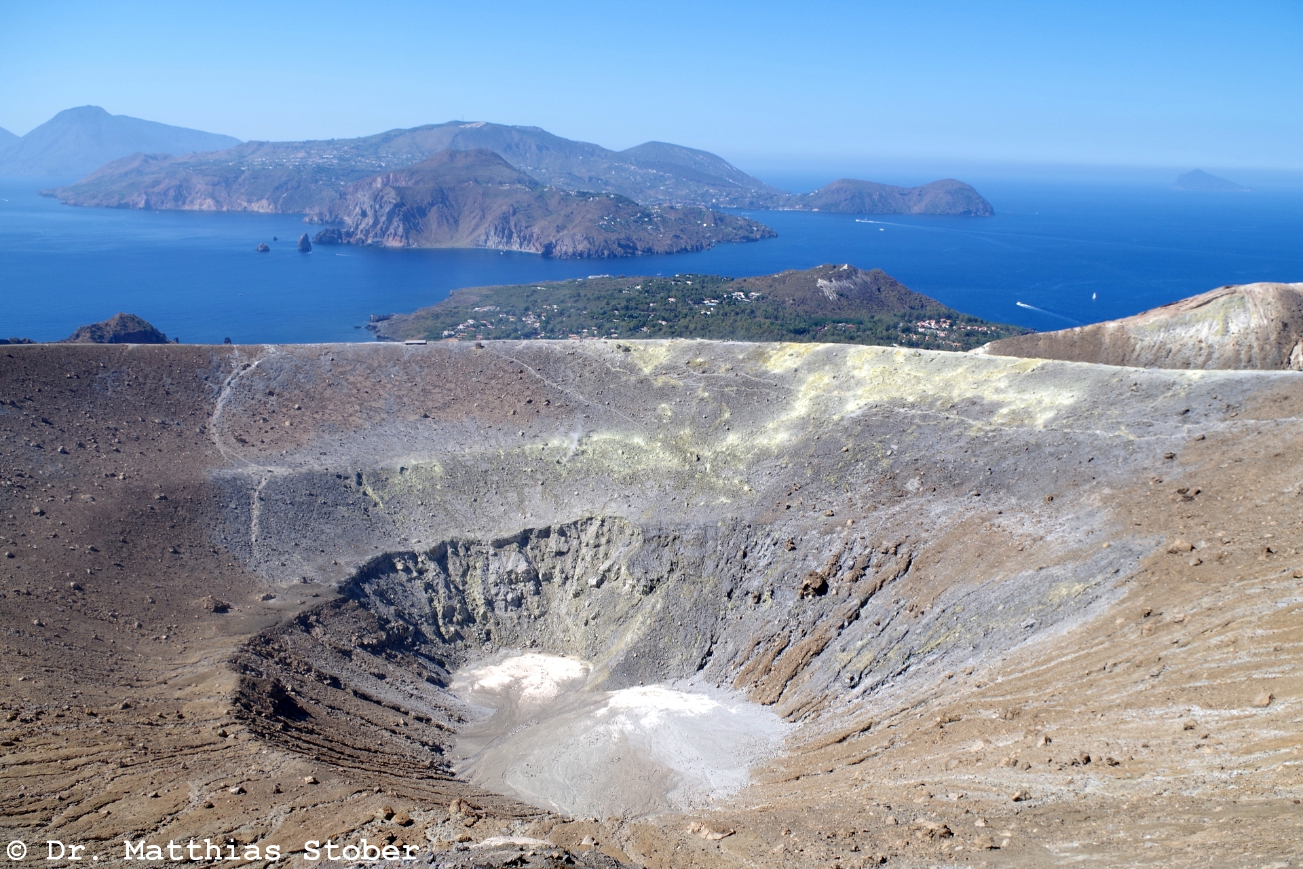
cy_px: 434
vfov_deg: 41.7
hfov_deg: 59.5
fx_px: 1140
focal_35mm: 32
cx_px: 652
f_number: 10
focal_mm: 21
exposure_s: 1/125
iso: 100
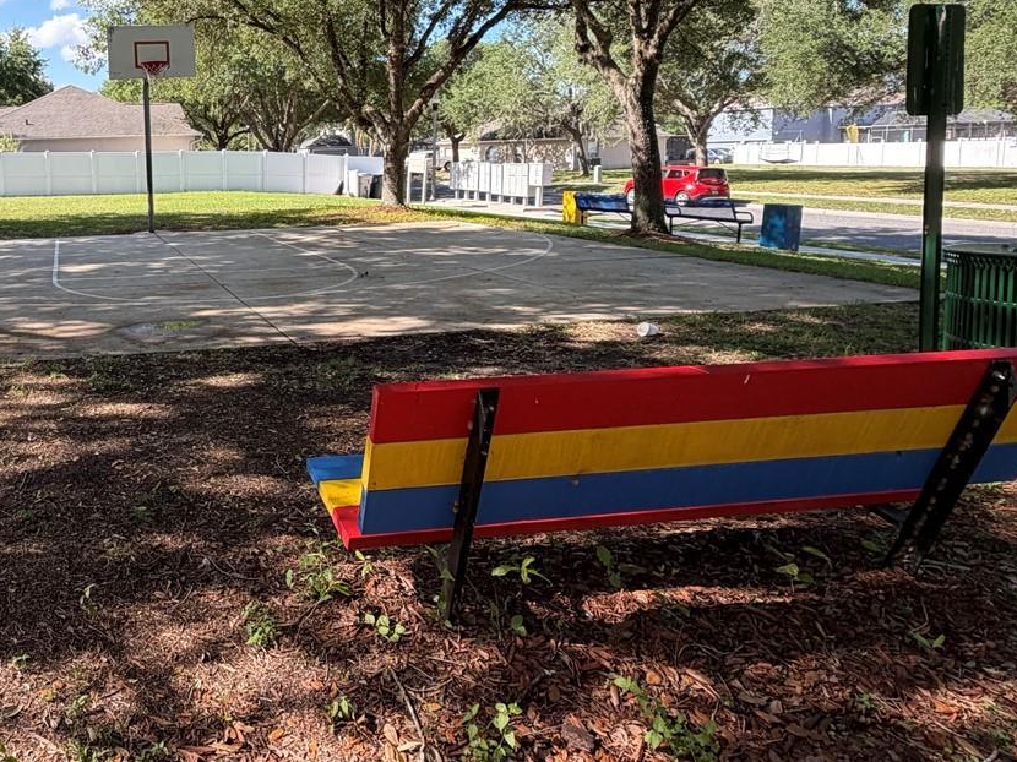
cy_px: 238
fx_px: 793
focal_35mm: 27
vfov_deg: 50.2
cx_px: 190
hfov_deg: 59.7
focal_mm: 2.22
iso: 50
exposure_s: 1/381
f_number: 2.2
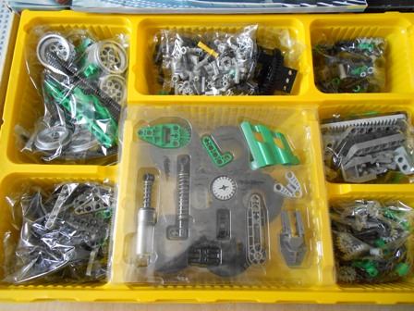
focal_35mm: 26
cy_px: 156
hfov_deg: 67.3
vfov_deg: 53.1
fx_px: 311
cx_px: 207
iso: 400
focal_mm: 4.6
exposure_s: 1/30
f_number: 3.2
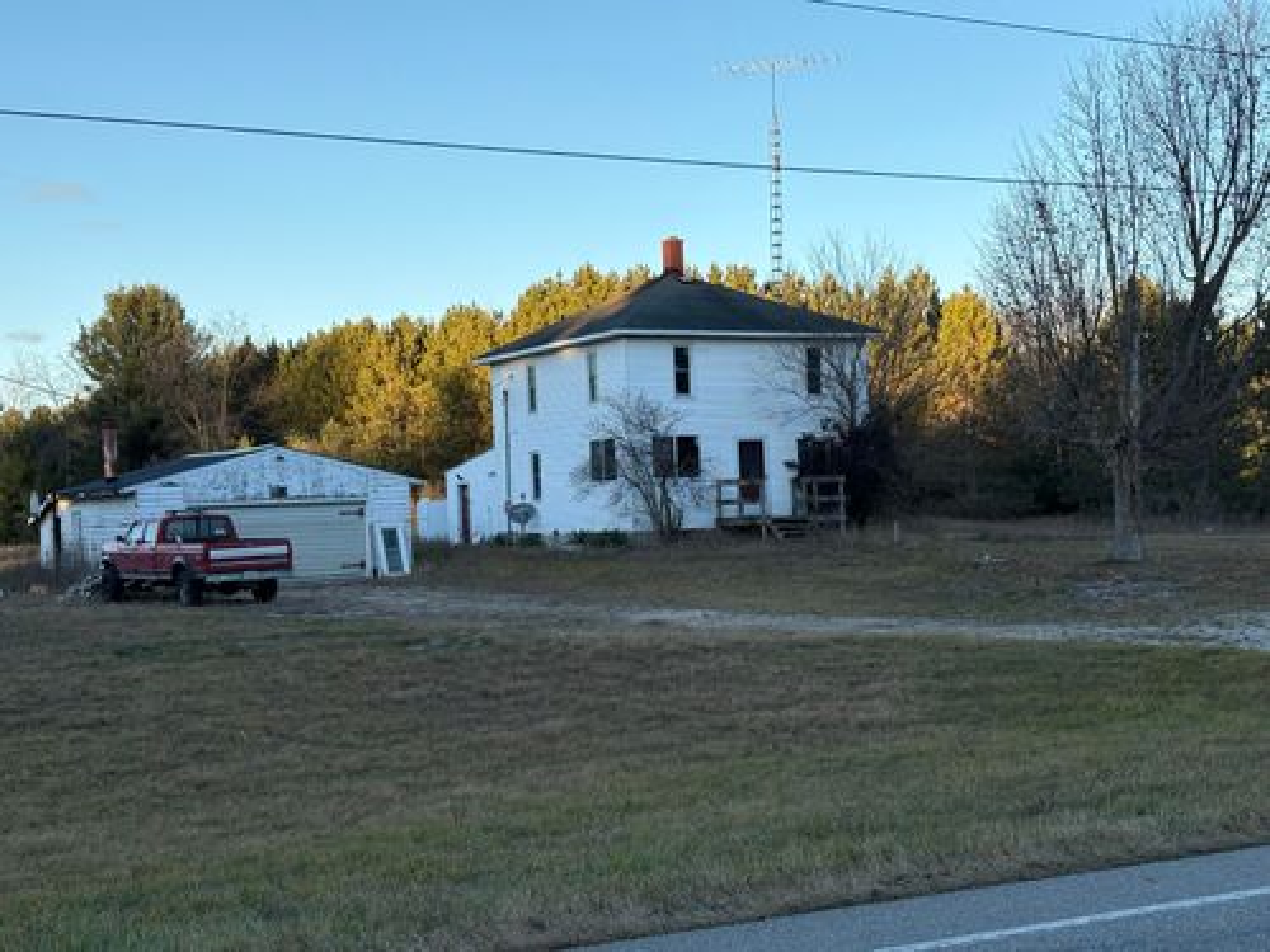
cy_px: 476
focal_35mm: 52
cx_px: 635
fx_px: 1908
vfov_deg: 28.0
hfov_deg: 36.8
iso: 32
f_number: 1.6
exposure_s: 1/884
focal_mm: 5.96
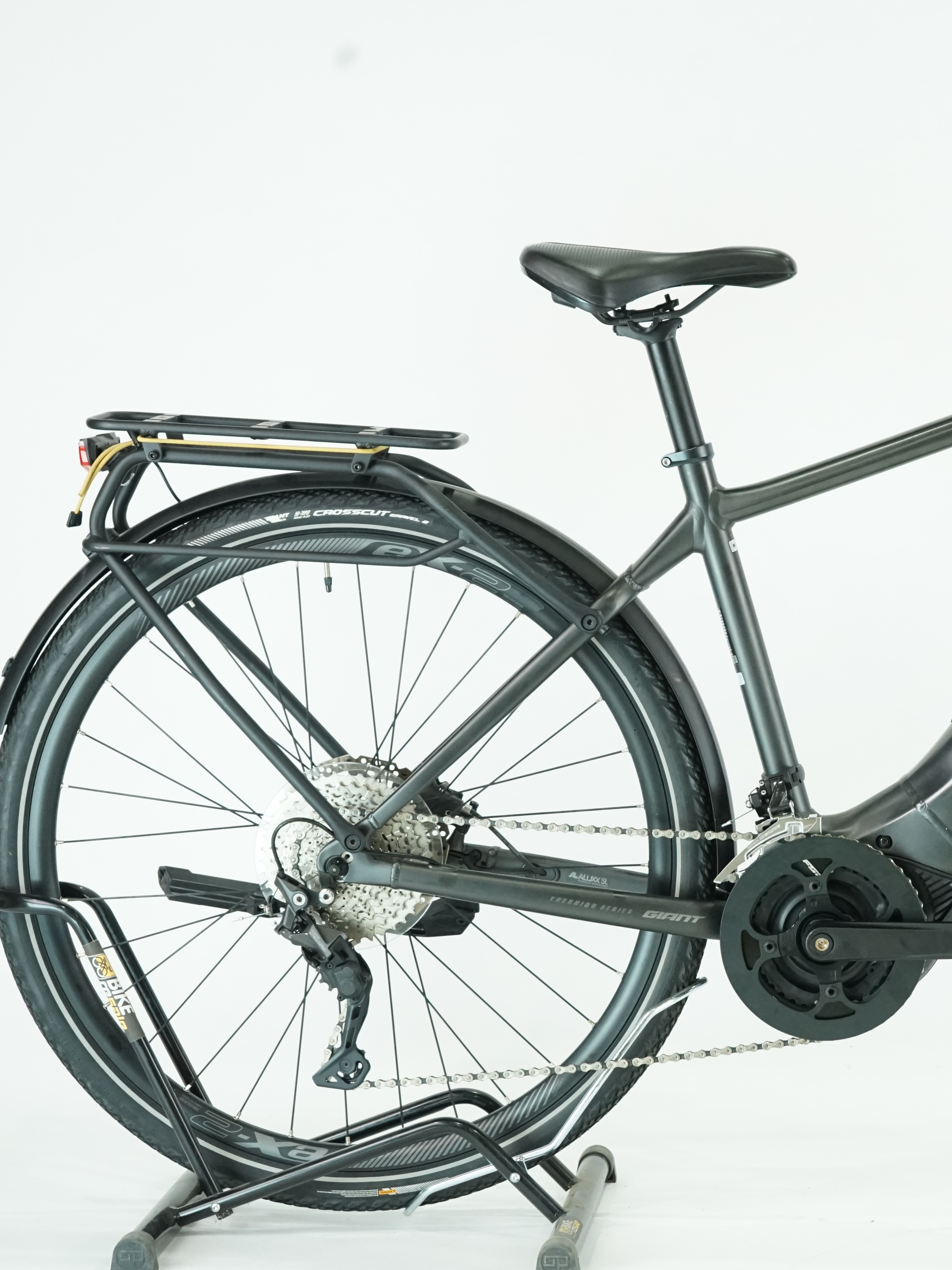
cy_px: 635
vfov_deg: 19.8
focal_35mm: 99
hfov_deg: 14.7
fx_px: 3630
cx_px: 930
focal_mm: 68
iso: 2500
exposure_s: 1/200
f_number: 5.6
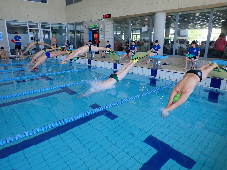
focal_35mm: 25
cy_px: 85
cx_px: 114
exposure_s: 1/500
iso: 500
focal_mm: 4.5
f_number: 2
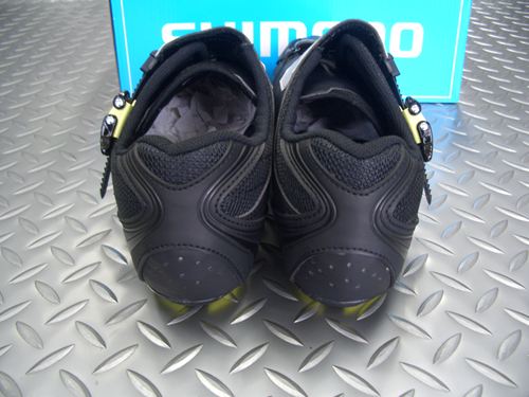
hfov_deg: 52.6
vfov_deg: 40.7
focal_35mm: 35
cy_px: 198
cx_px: 264
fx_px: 535
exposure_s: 1/8
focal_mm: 5.8
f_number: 2.6
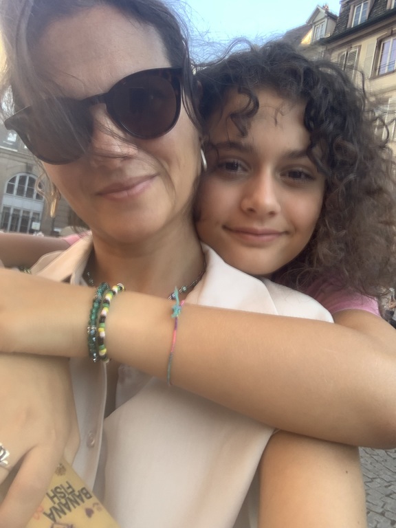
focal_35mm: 32
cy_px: 264
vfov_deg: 56.8
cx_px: 198
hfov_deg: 44.2
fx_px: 488
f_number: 2.2
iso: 64
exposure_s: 1/121
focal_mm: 2.87
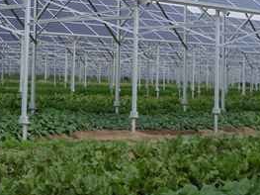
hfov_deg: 21.1
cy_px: 0
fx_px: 683
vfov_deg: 15.9
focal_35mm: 91
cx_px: 29
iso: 200
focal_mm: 19
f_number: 3.8
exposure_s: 1/1000
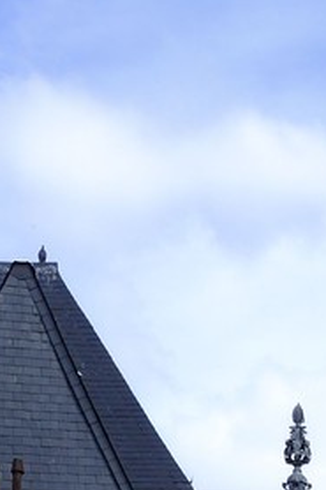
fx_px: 3753
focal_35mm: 276
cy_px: 1153
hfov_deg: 4.8
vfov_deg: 7.1
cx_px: 779
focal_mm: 48
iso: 200
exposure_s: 1/200
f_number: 8
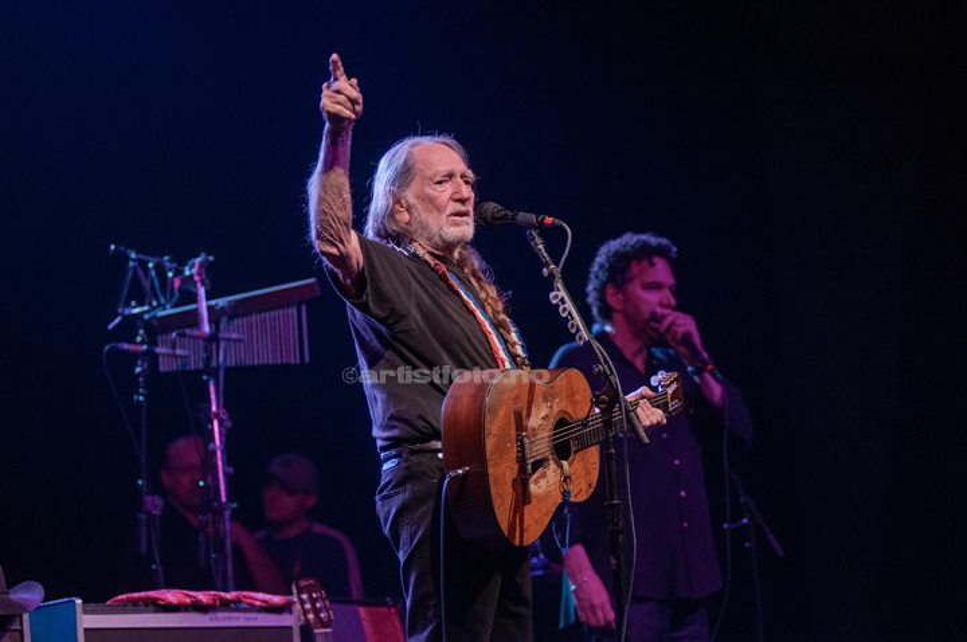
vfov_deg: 8.1
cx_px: 484
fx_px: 4507
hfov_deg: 12.2
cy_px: 321
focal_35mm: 168
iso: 640
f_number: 2.8
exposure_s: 1/200
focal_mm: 112
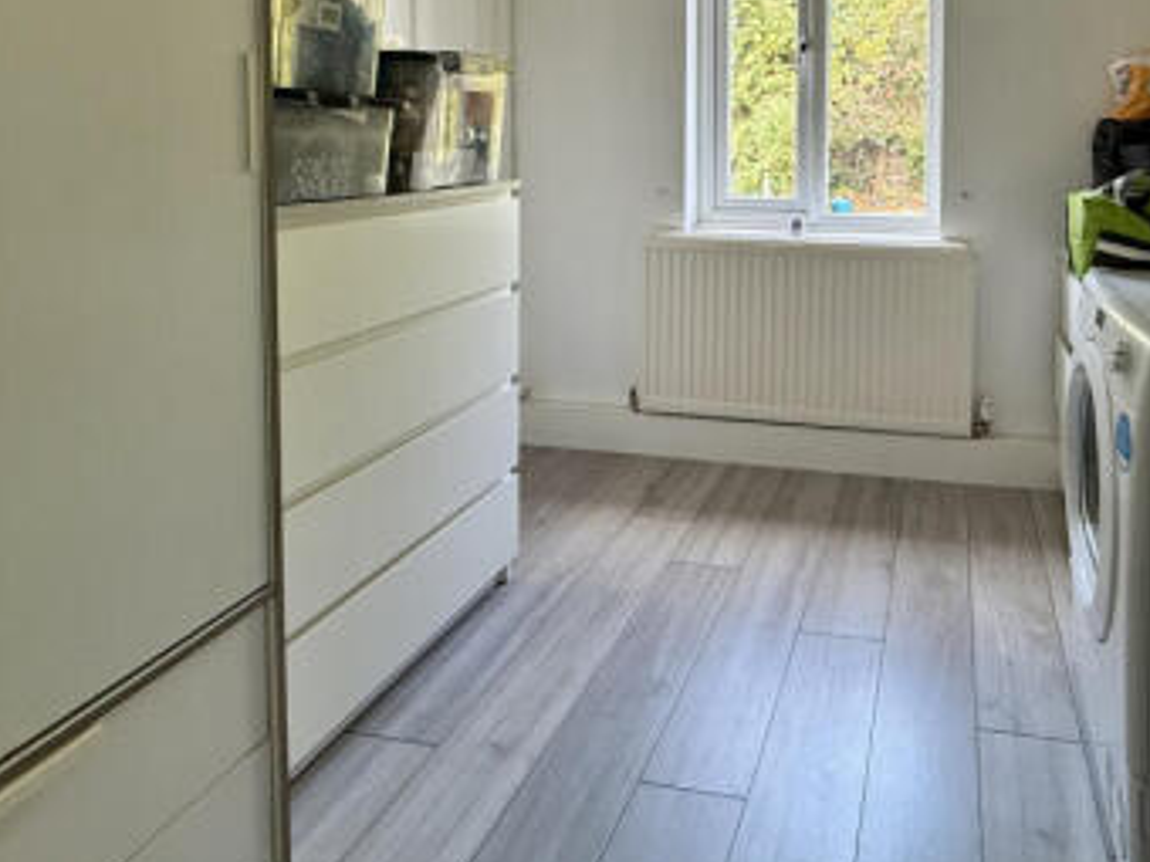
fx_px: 797
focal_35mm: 24
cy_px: 161
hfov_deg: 68.4
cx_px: 817
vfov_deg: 52.7
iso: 320
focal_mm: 2.22
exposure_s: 1/100
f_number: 2.2
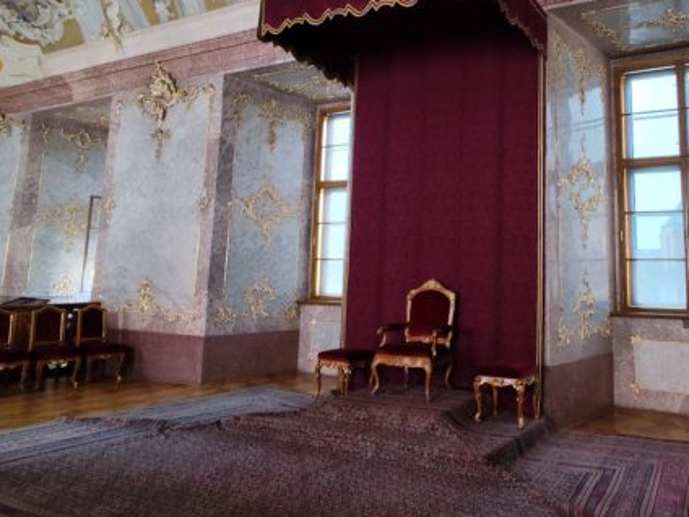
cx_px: 478
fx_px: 577
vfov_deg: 47.6
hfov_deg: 59.7
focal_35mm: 29
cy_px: 185
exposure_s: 1/50
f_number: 2.2
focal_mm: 1.65
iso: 100
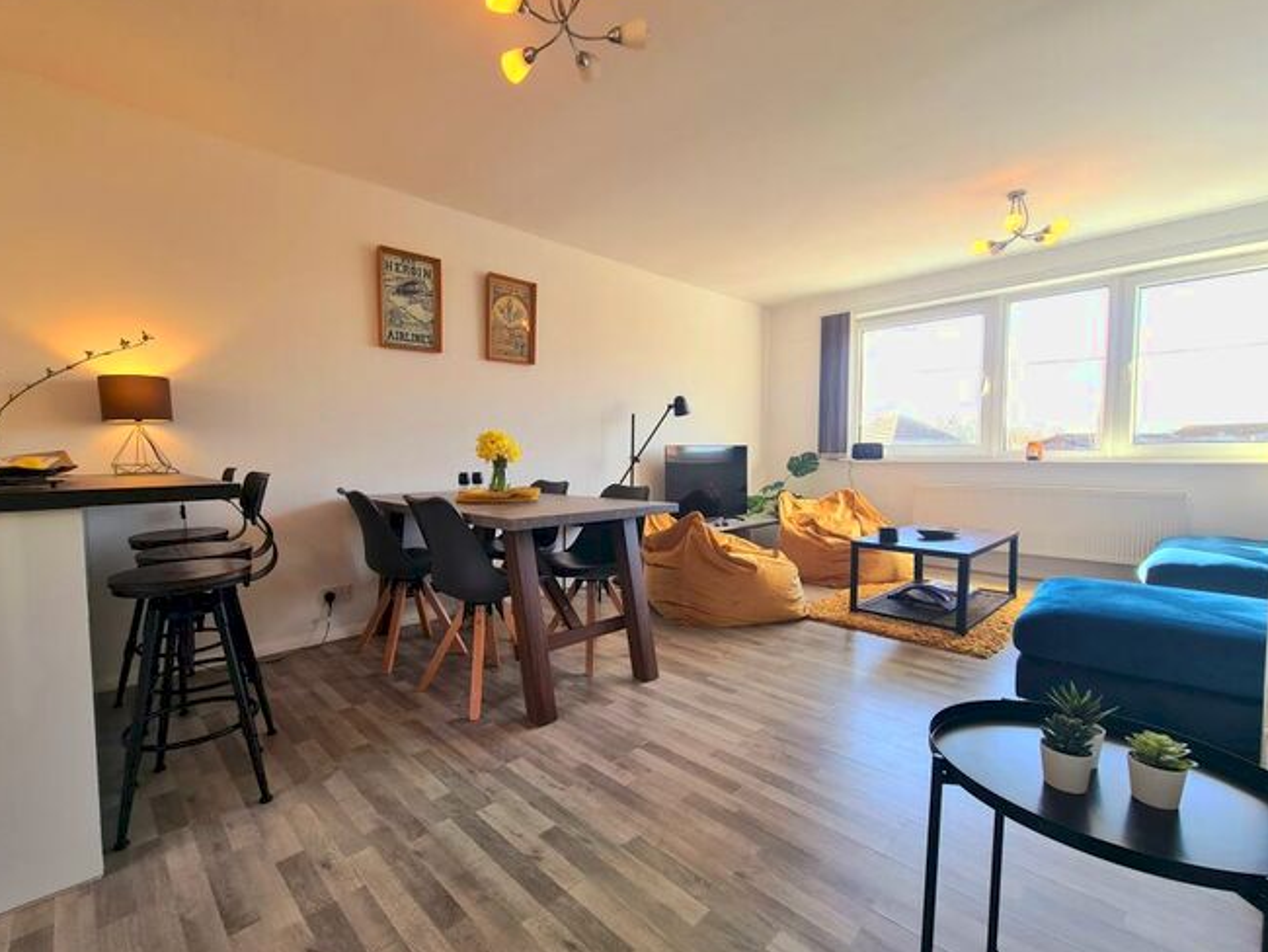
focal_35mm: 14
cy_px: 487
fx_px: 513
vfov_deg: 85.7
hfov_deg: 101.9
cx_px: 597
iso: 80
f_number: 2.2
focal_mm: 2.22
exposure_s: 1/100
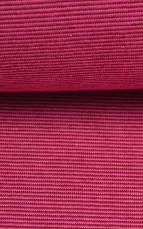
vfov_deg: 10.2
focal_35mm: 206
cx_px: 165
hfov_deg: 6.3
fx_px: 1284
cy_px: 103
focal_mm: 44
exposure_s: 1/25
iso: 100
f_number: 5.6
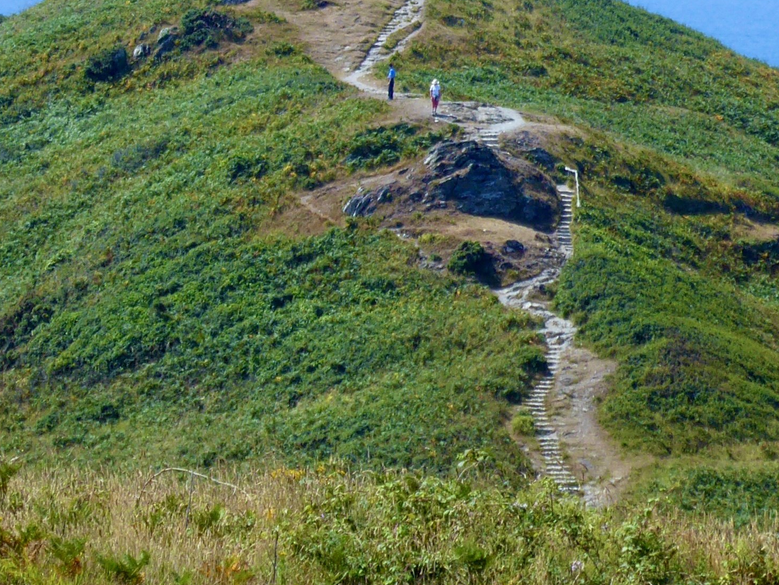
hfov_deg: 5.4
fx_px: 8306
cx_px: 275
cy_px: -36
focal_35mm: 369
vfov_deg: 4.0
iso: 80
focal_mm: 24.2
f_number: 5.3
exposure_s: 1/320
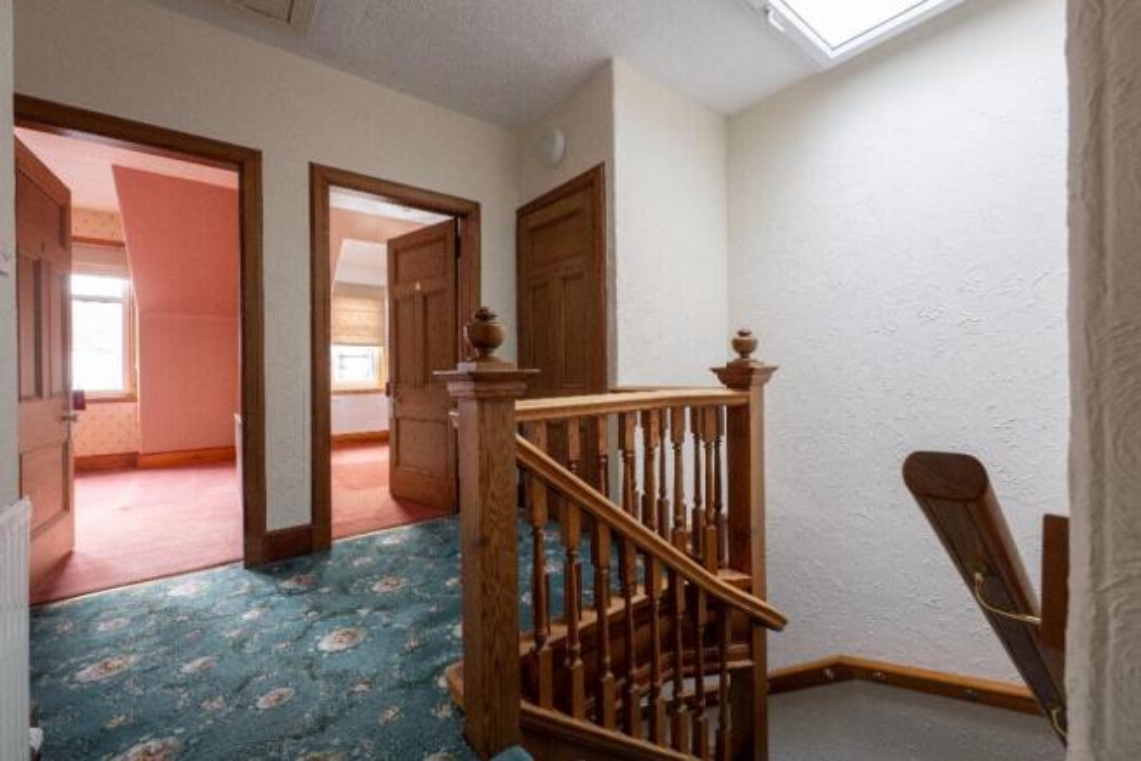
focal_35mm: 15
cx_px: 570
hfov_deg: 100.4
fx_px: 475
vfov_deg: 77.4
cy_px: 380
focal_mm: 15
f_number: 5.6
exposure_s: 1/8
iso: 640
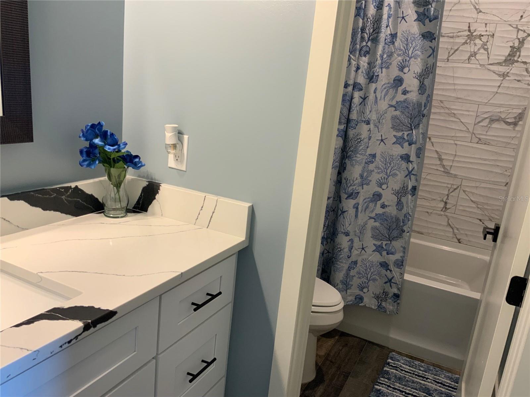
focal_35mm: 29
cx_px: 265
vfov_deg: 48.2
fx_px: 444
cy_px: 198
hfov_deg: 61.7
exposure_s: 1/60
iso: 80
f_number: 1.8
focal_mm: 3
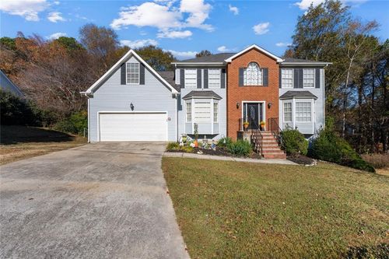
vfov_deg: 73.7
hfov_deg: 96.8
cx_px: 194
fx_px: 173
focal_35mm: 16
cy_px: 130
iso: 100
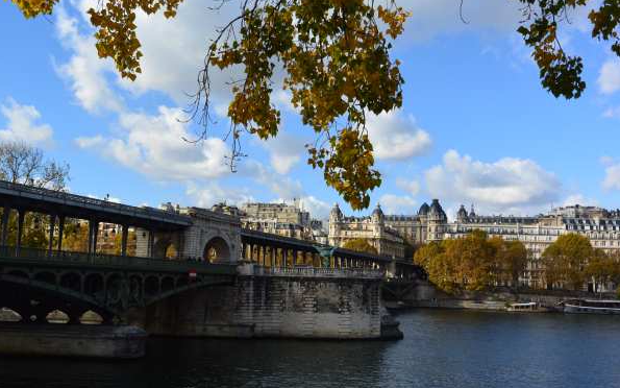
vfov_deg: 35.3
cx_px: 308
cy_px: 198
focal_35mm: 36
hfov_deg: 54.0
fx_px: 608
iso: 160
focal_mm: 13
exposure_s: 1/800
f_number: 5.6
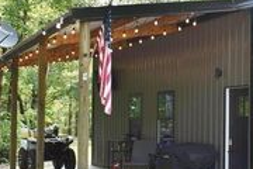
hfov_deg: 26.3
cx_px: 215
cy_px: 84
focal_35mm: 75
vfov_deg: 18.2
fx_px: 527
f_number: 5.6
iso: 100
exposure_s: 1/125
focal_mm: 18
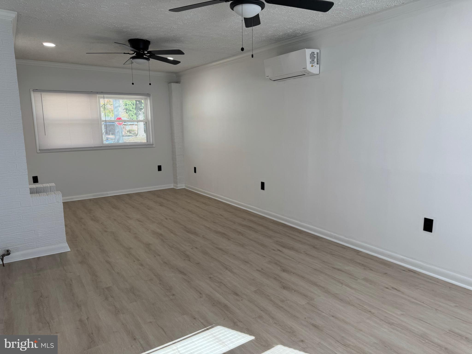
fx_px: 327
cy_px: 177
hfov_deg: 71.6
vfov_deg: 56.8
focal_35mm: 24
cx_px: 236
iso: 50
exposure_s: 1/120
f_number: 1.78
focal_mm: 6.76
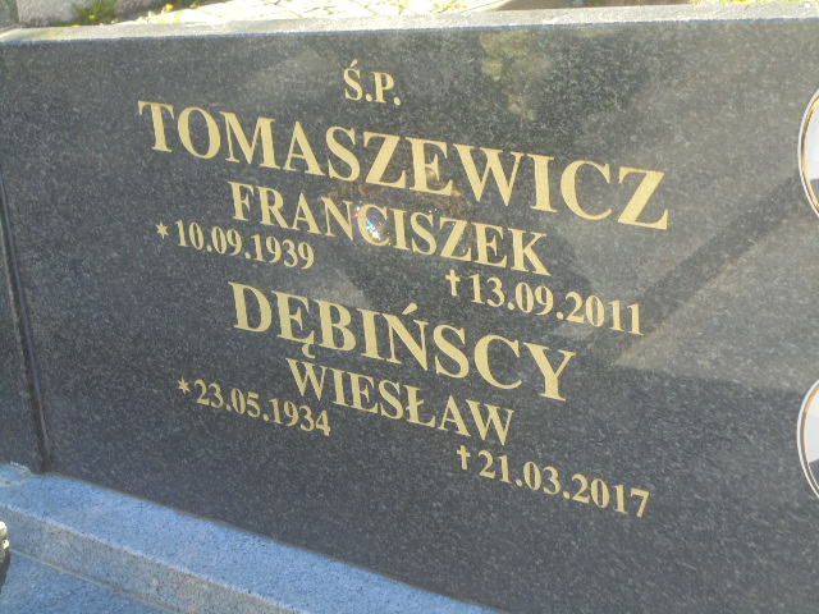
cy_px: 307
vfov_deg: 20.2
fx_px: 1727
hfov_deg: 26.7
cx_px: 410
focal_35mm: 73
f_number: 6.1
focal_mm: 13.1
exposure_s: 1/50
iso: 100
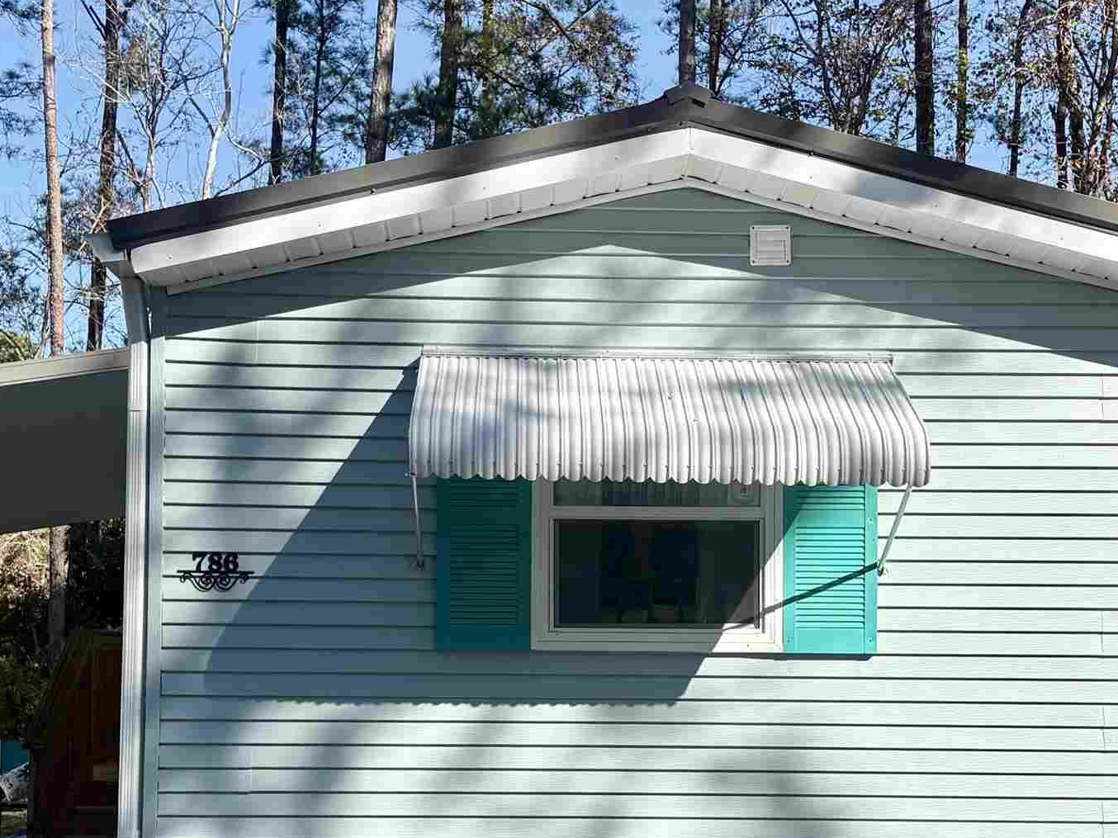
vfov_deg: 24.6
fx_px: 1905
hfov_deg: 32.7
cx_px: 582
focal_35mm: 59
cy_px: 610
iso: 50
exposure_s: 1/2075
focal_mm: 5.96
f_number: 1.6
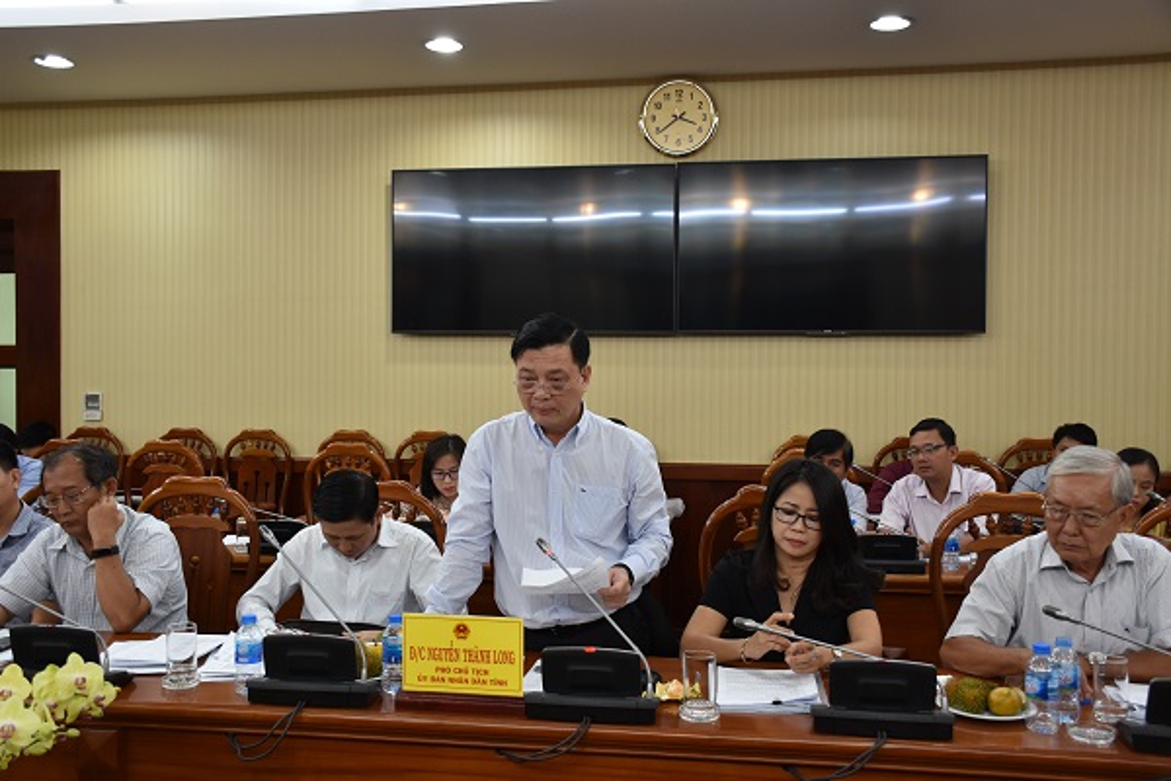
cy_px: 390
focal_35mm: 36
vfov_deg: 36.9
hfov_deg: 53.1
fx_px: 1171
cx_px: 586
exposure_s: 1/100
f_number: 5
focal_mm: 24
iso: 1000
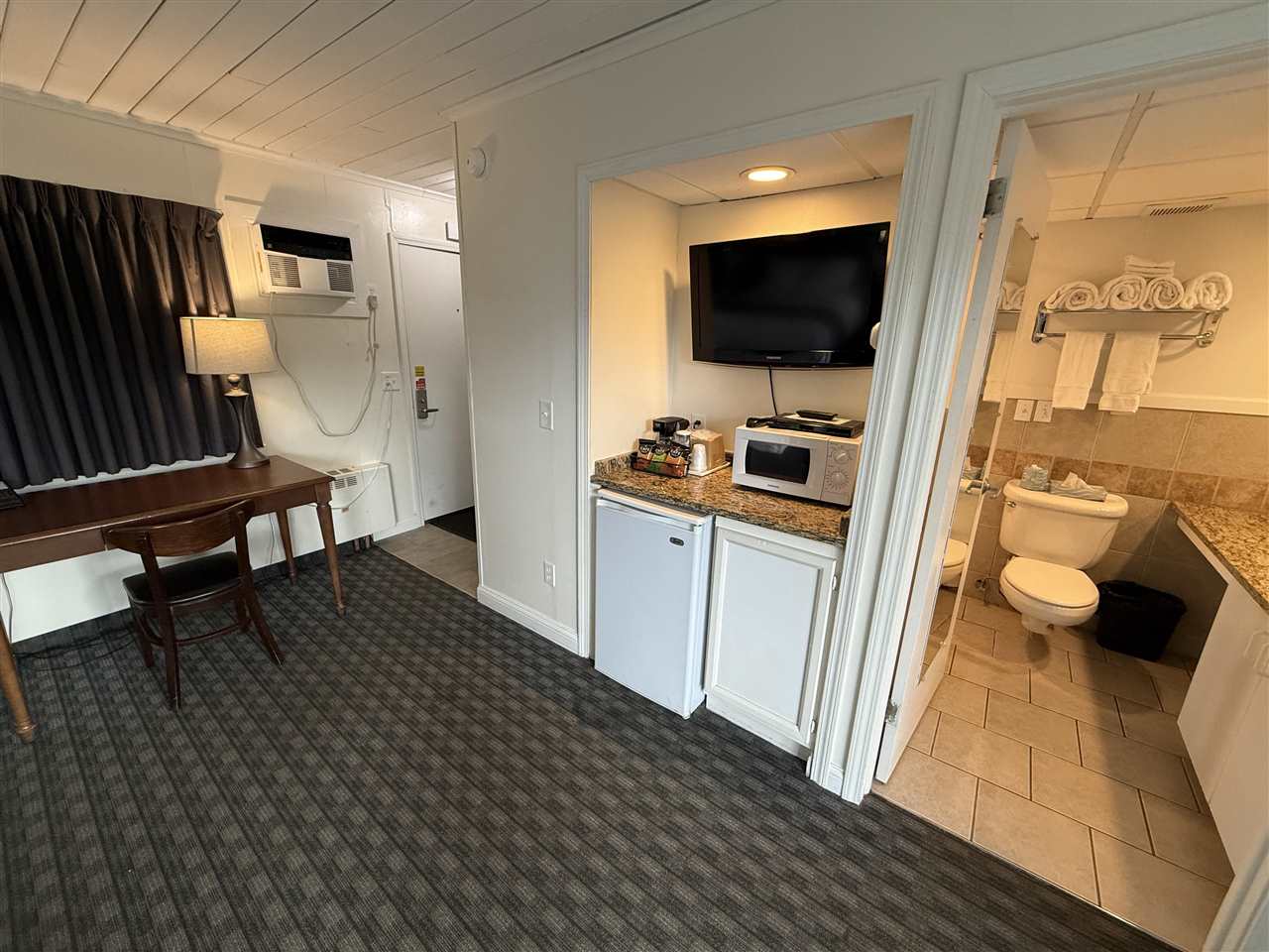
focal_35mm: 14
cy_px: 476
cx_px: 634
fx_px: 513
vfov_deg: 85.7
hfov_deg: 102.1
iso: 250
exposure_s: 1/120
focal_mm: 2.22
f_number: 2.2
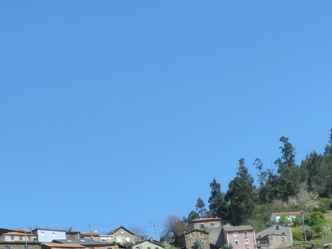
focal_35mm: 149
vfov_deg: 9.9
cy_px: 243
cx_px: 136
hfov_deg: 13.2
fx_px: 1429
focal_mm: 11.9
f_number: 5.6
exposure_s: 1/250
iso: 125
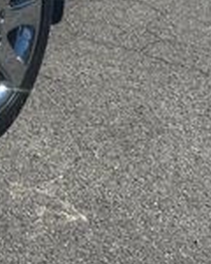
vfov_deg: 17.6
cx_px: -164
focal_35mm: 100
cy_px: -106
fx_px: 781
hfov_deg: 13.8
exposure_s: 1/10417
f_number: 1.78
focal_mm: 6.76
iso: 80
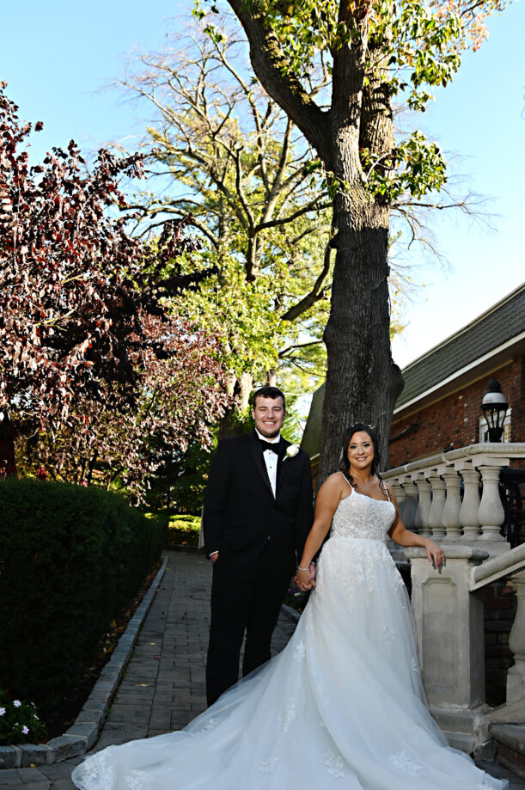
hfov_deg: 34.1
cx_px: 272
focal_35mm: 39
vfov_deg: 49.6
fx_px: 855
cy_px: 419
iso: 50
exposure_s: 1/125
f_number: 4.5
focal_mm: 35
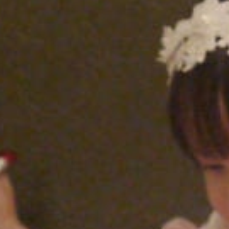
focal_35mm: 314
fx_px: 2350
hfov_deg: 5.1
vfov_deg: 5.6
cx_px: 858
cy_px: -54
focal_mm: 20
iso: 800
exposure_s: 1/60
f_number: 1.7
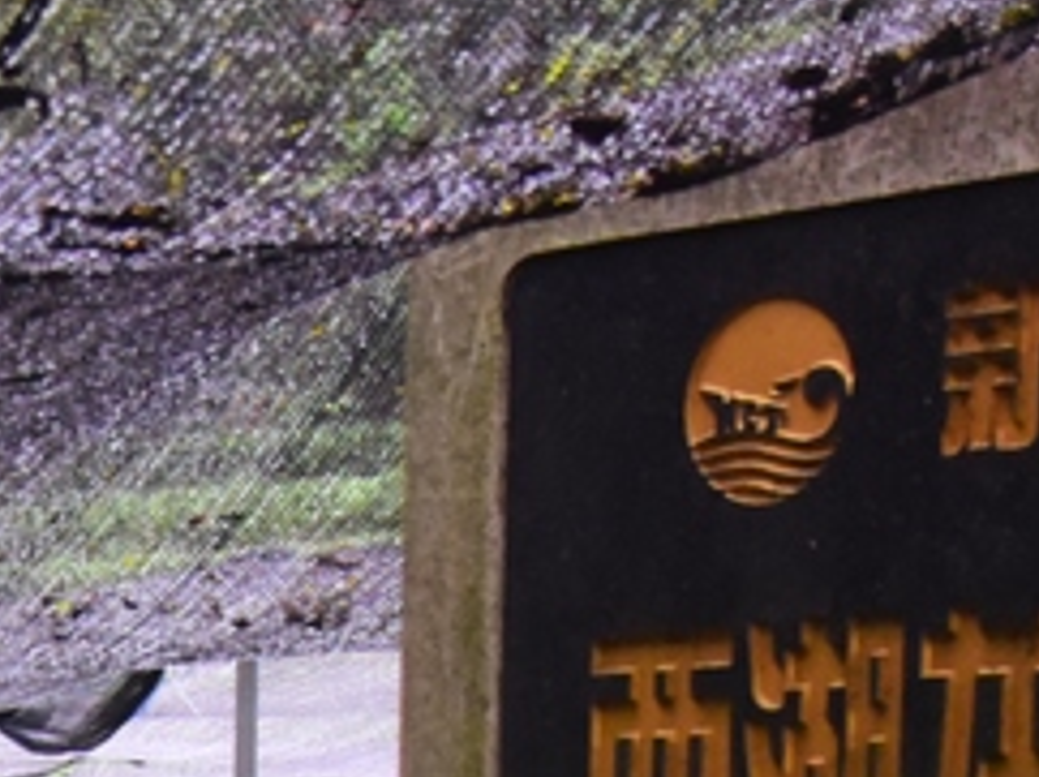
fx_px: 4438
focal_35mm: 148
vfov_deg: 9.5
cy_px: 1427
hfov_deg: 13.0
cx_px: -245
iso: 2500
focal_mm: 31
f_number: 8
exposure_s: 1/320
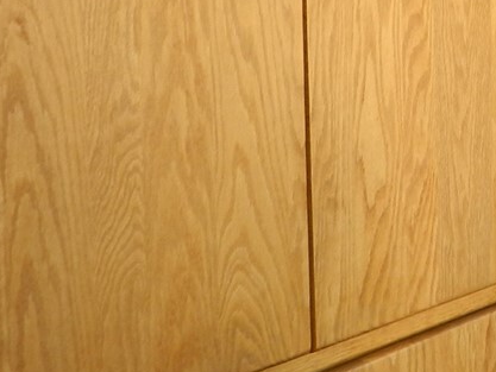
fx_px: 1376
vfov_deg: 15.3
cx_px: 599
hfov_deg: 19.2
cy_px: 93
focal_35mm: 96
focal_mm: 4.5
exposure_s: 1/50
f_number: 3.1
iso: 80
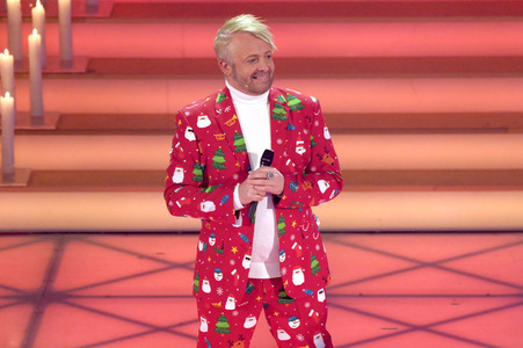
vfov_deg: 2.7
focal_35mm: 500
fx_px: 7258
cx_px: 262
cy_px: 174
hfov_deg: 4.1
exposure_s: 1/400
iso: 12800
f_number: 6.3
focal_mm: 500
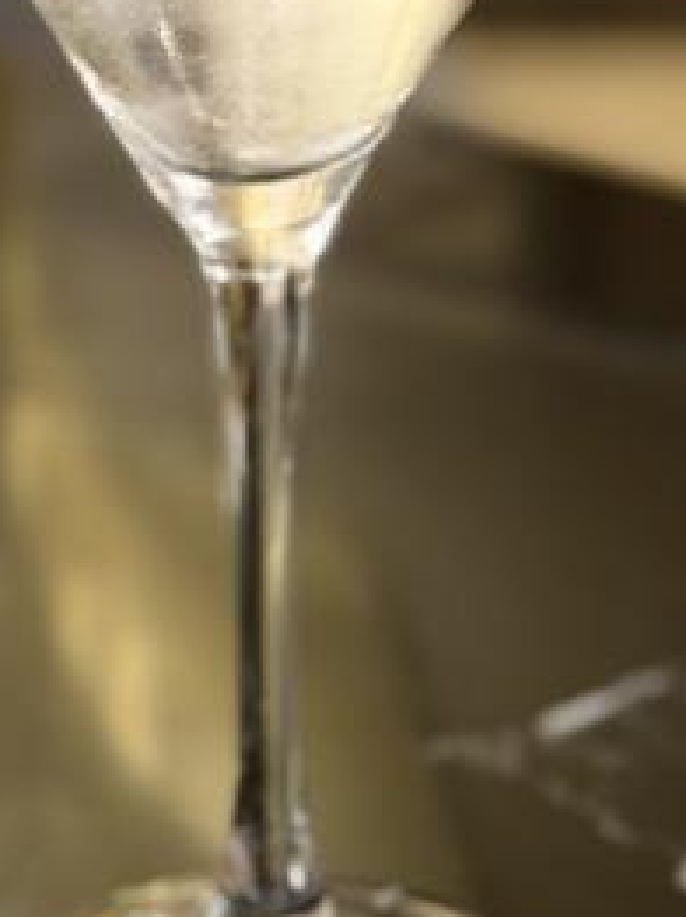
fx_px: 2911
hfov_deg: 13.4
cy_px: 270
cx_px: 273
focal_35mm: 110
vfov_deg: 17.8
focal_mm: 6.76
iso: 500
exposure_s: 1/32
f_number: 1.78
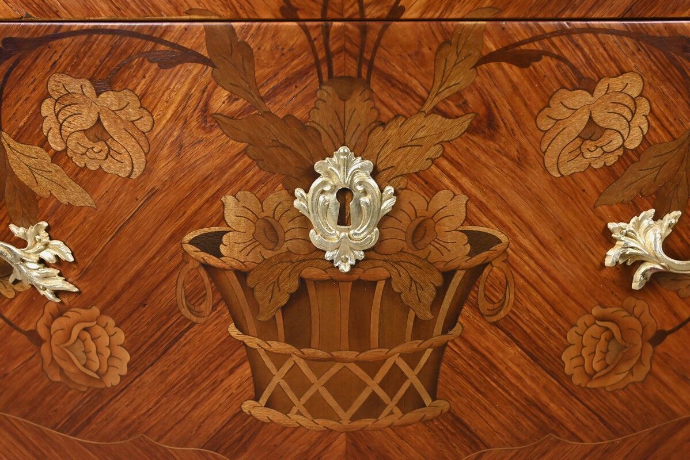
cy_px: 230
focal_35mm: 37
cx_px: 345
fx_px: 709
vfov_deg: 36.0
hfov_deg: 51.9
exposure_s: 1/60
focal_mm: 37
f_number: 7.1
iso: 7200
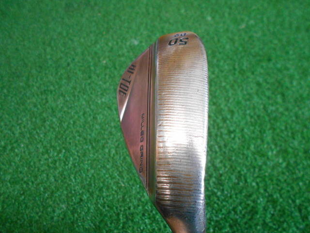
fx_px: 233
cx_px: 155
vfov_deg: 53.1
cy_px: 116
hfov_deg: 67.3
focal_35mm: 26
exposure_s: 1/125
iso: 800
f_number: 3.2
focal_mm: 4.6
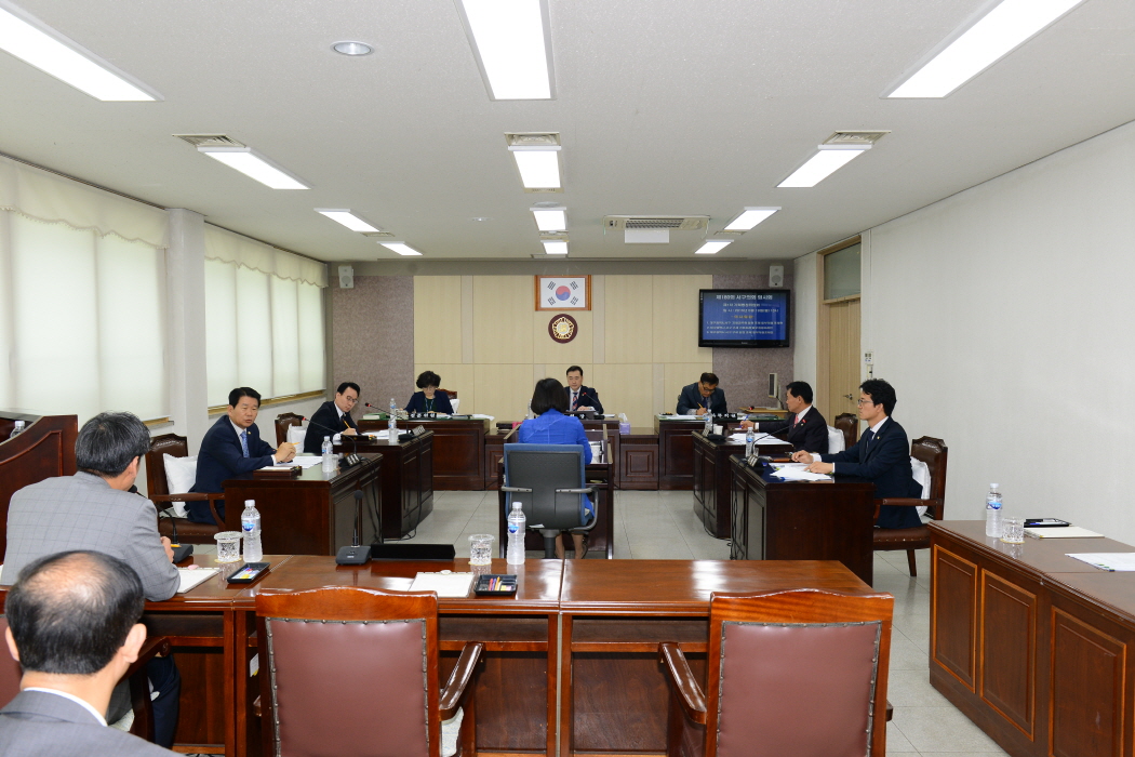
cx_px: 568
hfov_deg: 63.7
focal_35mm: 29
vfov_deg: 45.0
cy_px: 378
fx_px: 914
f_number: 7.1
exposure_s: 1/60
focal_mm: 29
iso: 900
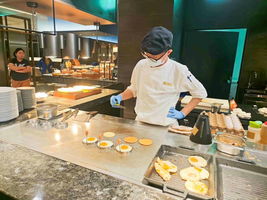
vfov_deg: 58.9
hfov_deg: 73.9
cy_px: 100
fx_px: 177
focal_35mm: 23
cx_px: 134
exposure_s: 1/360
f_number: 1.63
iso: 906
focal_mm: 8.72
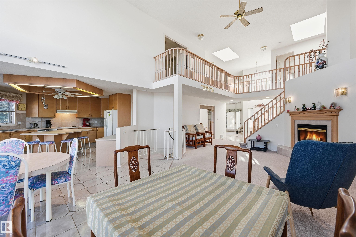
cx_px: 178
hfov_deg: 104.3
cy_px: 118
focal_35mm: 14
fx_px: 138
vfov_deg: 81.1
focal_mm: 14
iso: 100
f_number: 8
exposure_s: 1/60
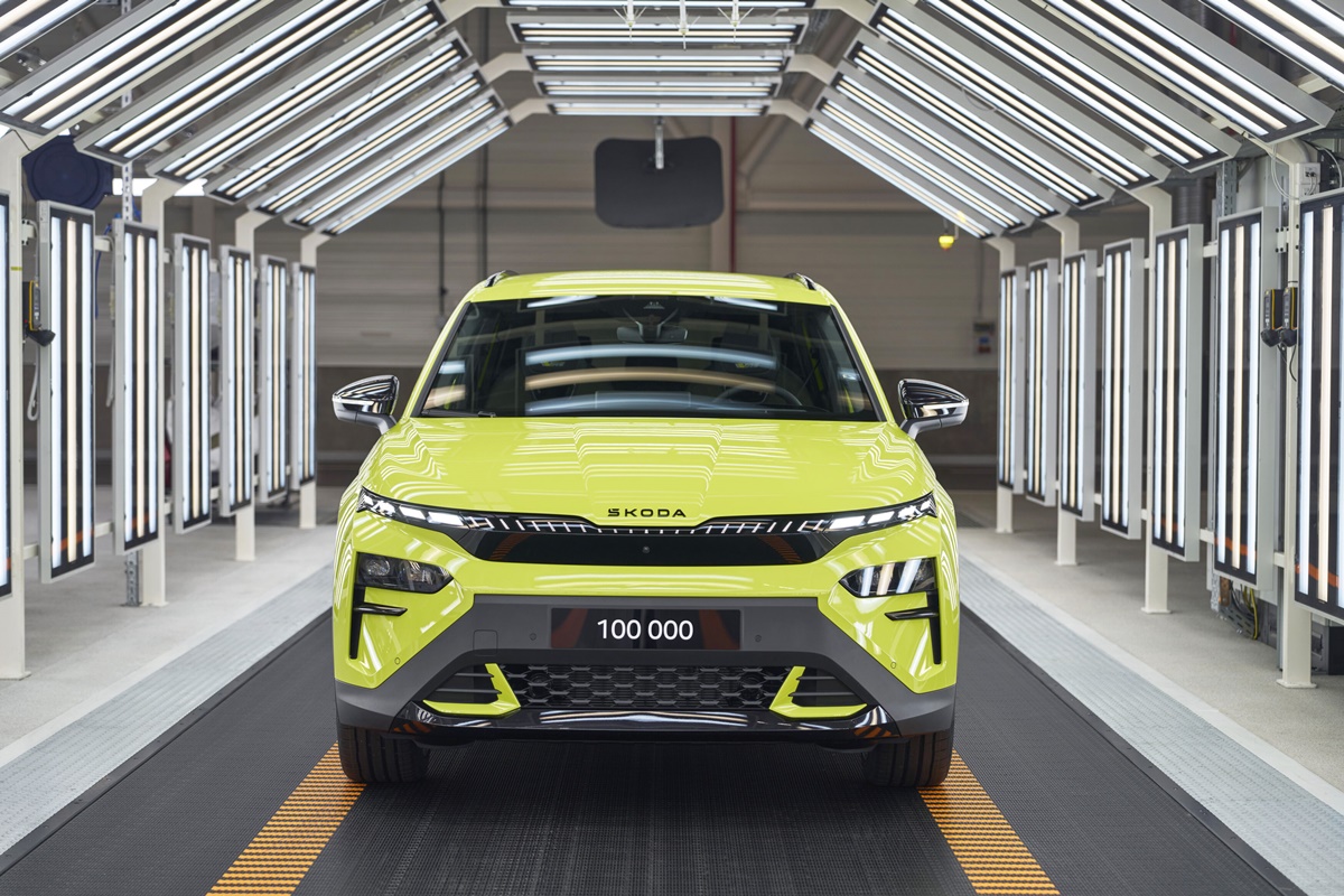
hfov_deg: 28.8
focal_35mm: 70
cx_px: 672
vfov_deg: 19.5
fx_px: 2613
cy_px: 448
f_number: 3.2
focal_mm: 70
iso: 200
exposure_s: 1/60
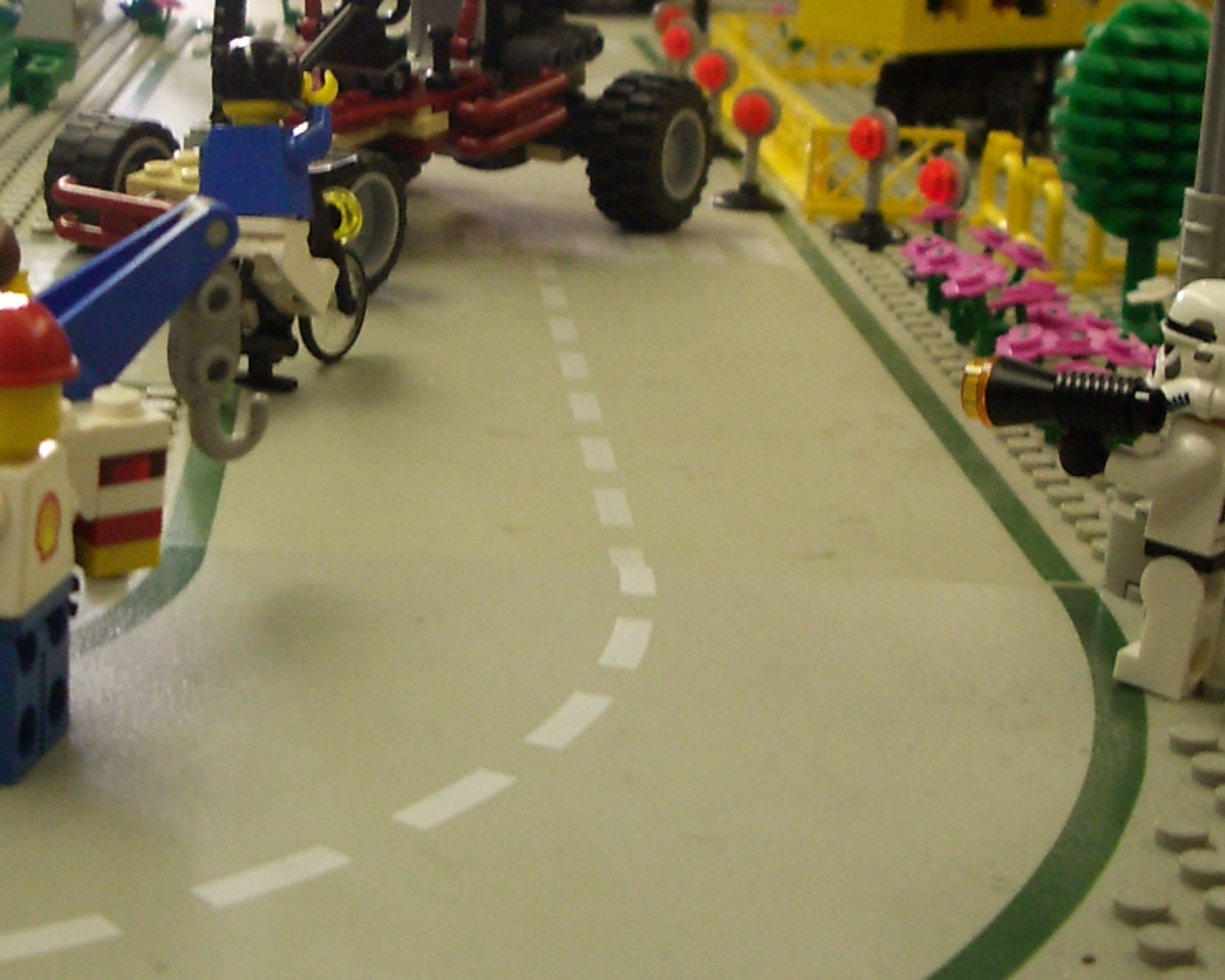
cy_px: 287
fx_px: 2683
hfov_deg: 25.4
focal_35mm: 74
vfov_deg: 20.6
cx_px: 280
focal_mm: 5.8
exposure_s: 1/60
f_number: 2.6
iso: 200
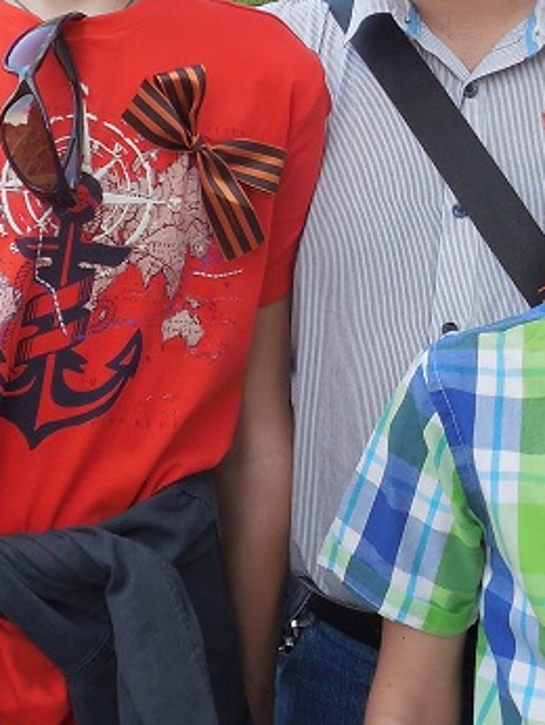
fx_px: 1740
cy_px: 122
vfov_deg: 23.1
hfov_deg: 17.7
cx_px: 394
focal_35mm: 83
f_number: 3.3
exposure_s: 1/100
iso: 125
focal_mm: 4.5
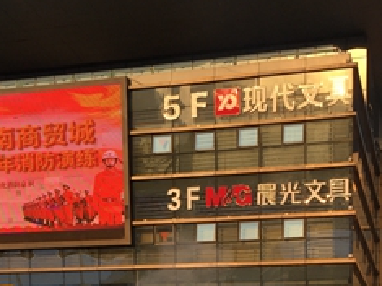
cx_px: 141
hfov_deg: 24.7
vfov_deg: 17.5
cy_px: 372
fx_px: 871
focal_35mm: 79
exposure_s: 1/334
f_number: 2.2
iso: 25
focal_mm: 4.15
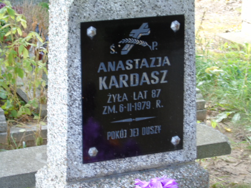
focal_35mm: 108
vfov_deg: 13.7
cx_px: 126
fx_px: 783
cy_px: 94
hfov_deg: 18.2
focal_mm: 19
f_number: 4.4
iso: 160
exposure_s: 1/30
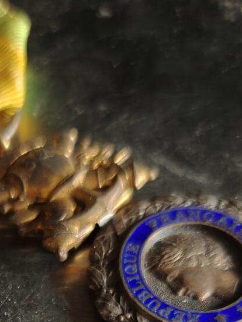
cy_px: 454
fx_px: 699
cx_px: 15
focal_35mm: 75
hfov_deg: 19.2
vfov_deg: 22.3
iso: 640
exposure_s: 1/100
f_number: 1.6
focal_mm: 6.06
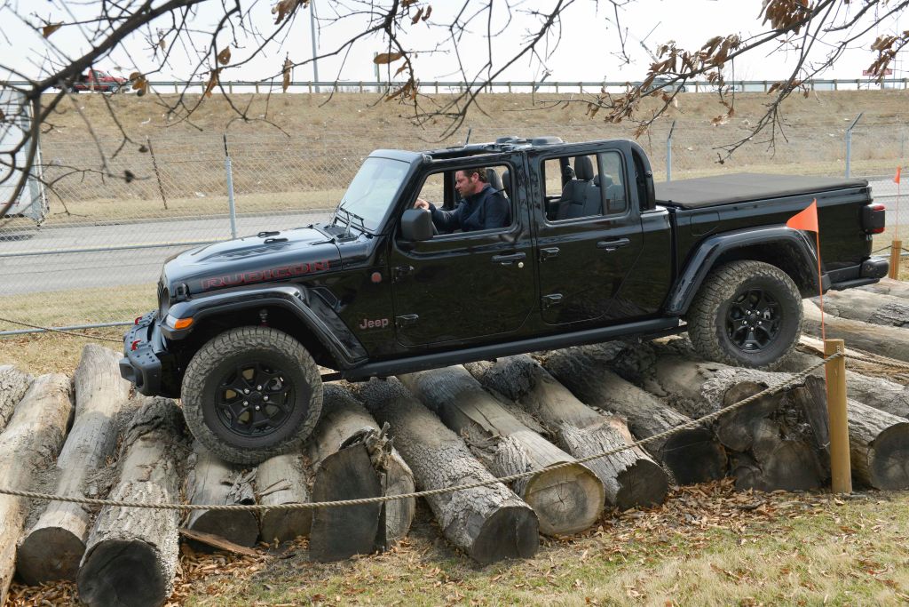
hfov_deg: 53.1
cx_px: 454
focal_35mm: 36
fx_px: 909
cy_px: 304
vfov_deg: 36.9
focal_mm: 36
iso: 400
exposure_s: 1/800
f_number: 8
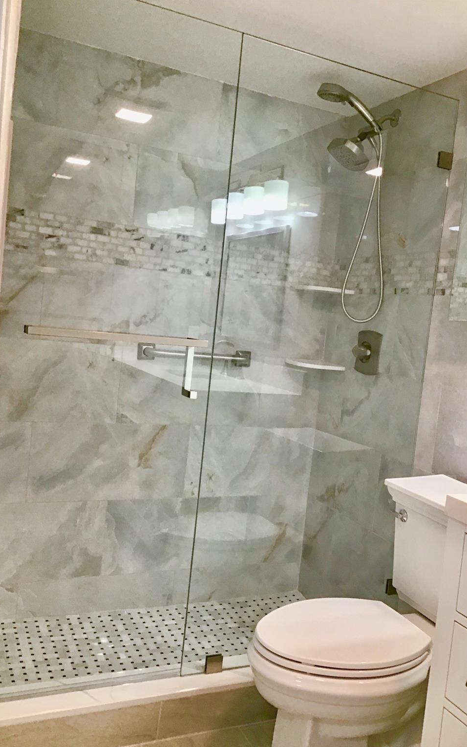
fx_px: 672
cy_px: 373
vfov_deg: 58.1
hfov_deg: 38.2
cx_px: 270
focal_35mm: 33
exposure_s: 1/30
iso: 50
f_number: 2.4
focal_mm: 3.3
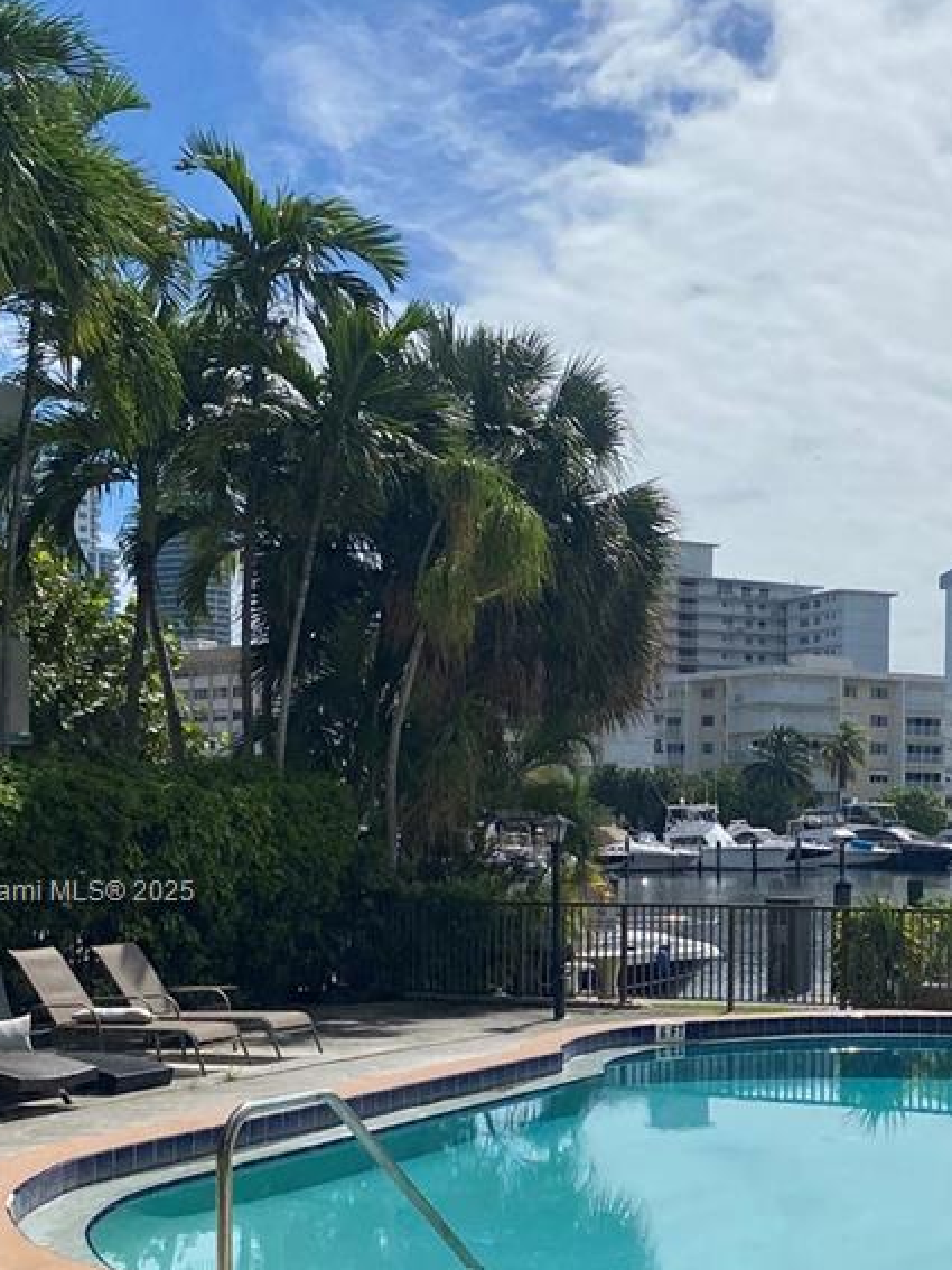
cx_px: 793
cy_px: 894
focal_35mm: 55
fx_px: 2018
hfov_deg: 26.0
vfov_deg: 34.5
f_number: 1.8
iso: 32
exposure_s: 1/9615
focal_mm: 4.25
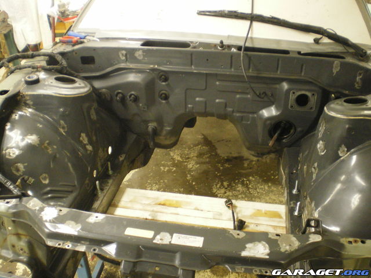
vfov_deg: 37.7
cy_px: 139
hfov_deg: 49.0
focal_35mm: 38
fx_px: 407
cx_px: 186
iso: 400
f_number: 3.1
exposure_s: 1/15
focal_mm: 6.3
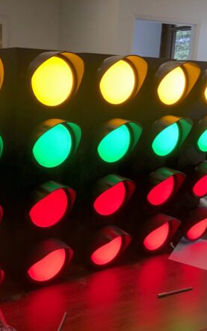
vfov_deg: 49.3
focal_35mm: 40
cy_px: 167
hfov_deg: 31.7
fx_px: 361
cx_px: 69
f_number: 1.8
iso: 25
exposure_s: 1/120
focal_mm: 3.99
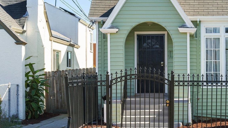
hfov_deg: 27.1
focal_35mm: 77
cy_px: 41
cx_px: 177
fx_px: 465
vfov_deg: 15.6
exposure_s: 1/200
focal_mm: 41
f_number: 11
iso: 400
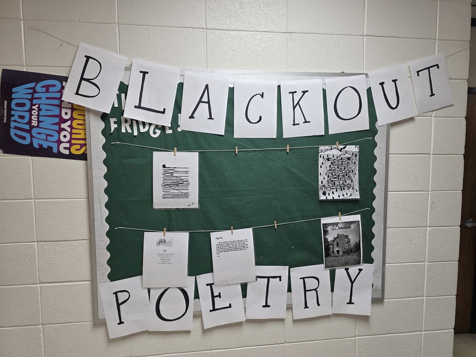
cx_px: 238
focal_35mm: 23
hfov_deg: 73.9
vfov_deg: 58.9
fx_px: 316
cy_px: 178
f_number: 1.7
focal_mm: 6.3
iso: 160
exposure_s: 1/120
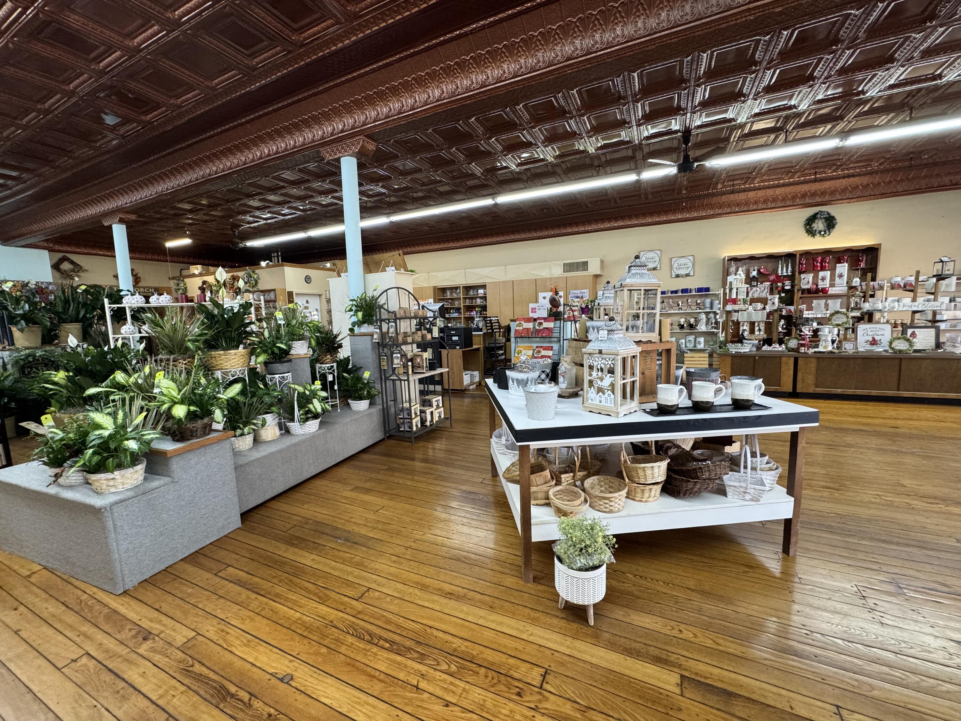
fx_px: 389
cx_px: 480
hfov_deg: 102.1
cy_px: 360
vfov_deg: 85.7
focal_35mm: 14
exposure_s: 1/120
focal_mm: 2.22
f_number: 2.2
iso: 250
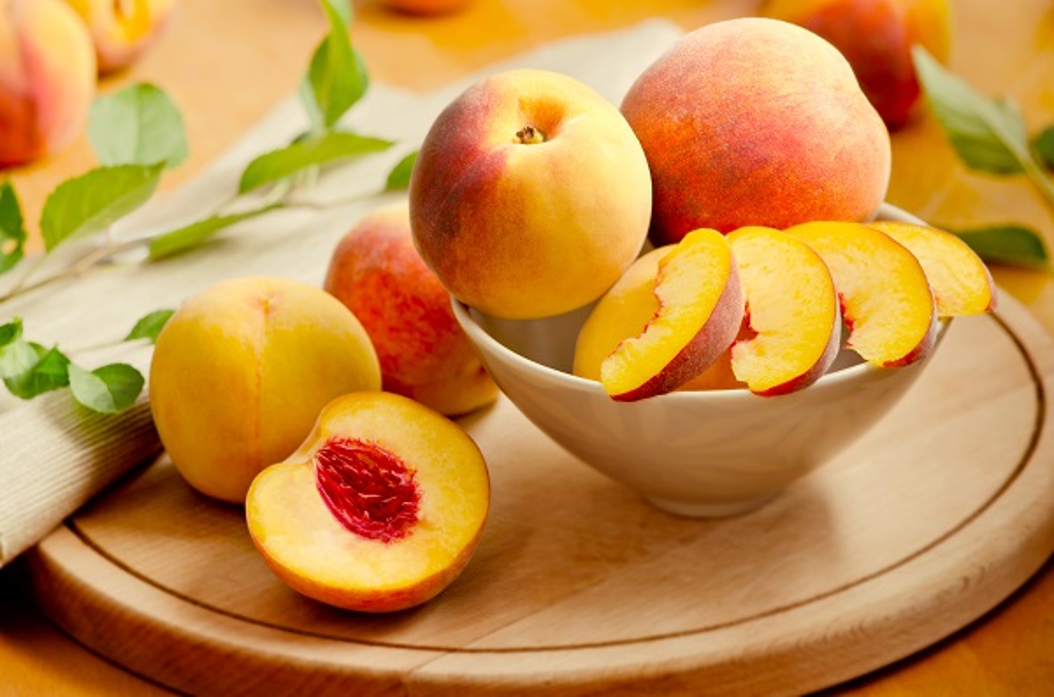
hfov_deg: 13.1
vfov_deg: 8.7
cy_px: 348
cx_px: 527
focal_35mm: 158
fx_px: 4600
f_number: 7.1
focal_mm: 105
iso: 100
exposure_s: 1/160
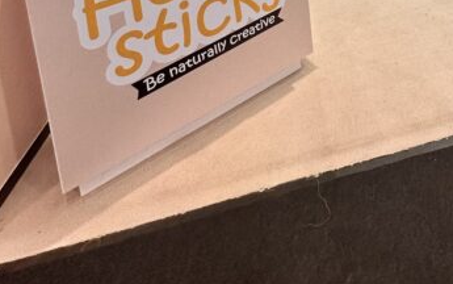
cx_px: 373
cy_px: -155
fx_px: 408
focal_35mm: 33
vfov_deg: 26.3
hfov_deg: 53.6
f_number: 2.2
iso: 125
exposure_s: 1/120
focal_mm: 2.22
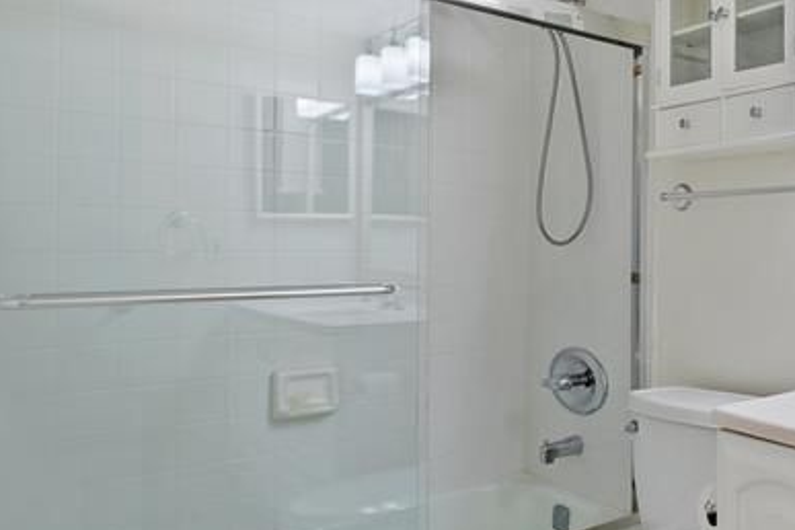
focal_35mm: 31
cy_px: 217
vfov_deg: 42.2
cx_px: 750
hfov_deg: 51.4
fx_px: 685
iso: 360
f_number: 8
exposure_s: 1/15
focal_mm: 10
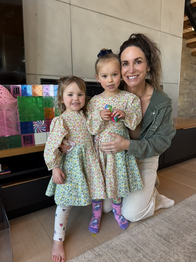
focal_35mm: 24
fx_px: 181
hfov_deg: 56.8
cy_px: 131
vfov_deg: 71.6
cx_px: 98
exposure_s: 1/120
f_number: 1.78
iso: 125
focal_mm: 6.76
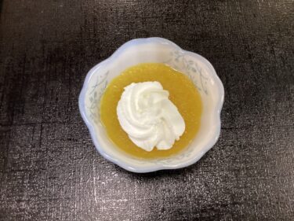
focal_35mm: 31
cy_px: 110
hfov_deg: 58.4
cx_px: 147
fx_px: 263
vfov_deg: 45.4
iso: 250
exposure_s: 1/50
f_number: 2.4
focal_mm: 3.3
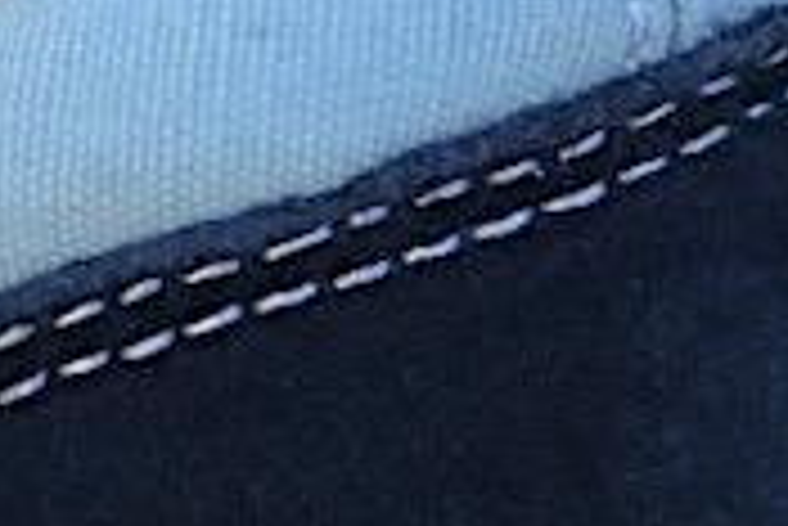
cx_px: 779
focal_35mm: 270
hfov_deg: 7.6
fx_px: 5905
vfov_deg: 5.1
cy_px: 405
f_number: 2.2
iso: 100
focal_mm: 35
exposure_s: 1/500
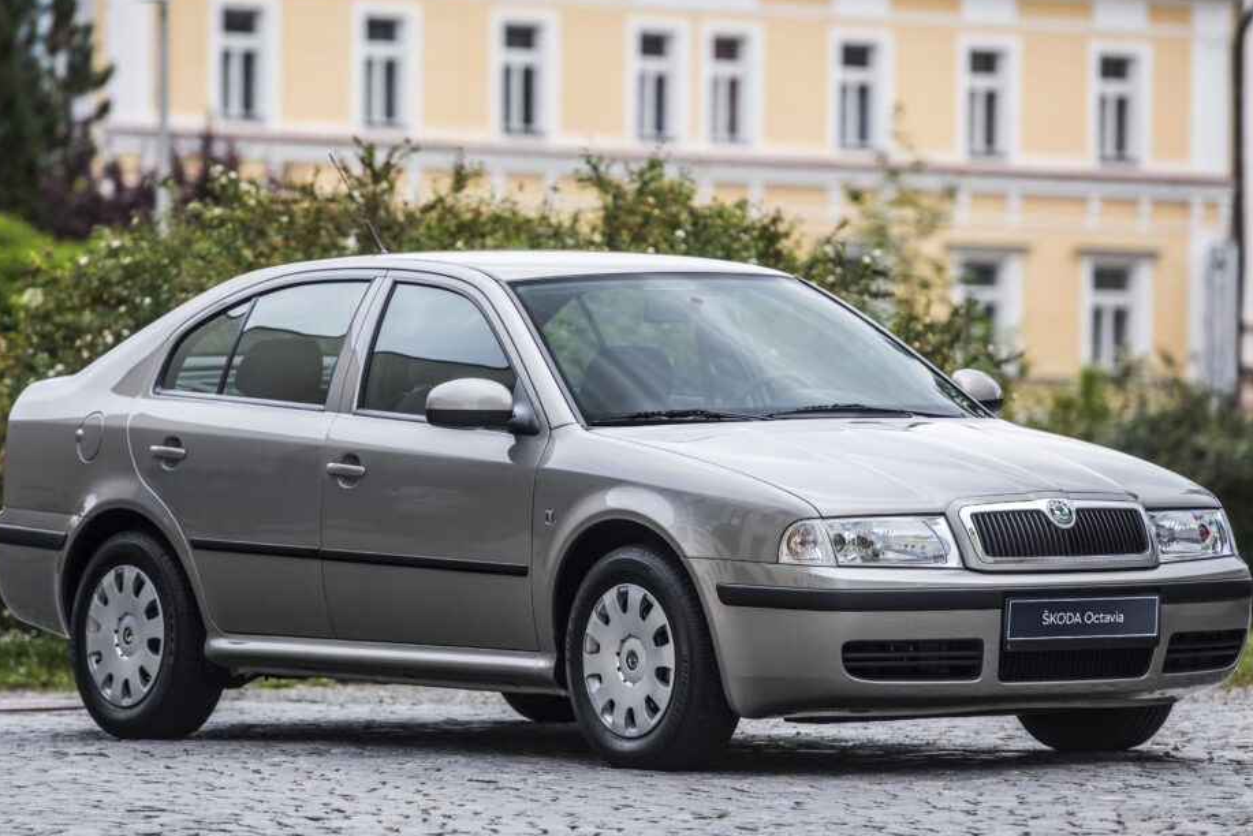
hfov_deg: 8.5
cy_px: 312
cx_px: 589
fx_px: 8425
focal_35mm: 242
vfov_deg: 5.7
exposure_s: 1/400
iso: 200
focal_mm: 185
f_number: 3.5
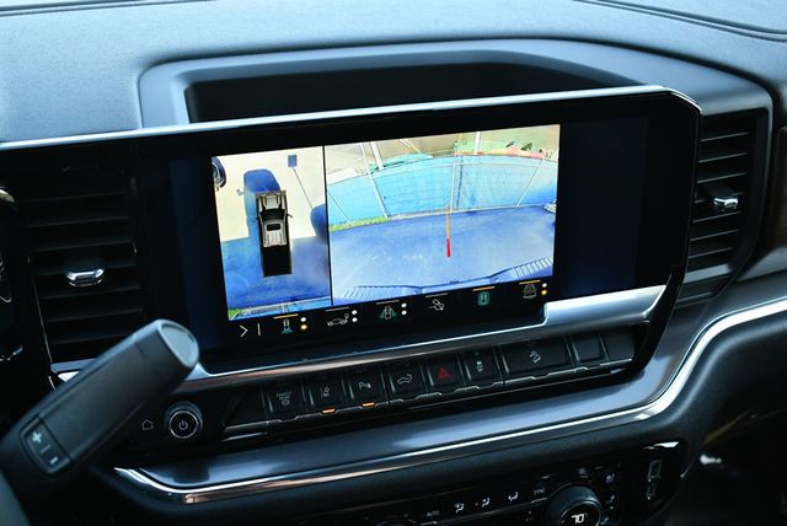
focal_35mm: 40
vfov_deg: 33.5
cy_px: 263
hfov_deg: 48.4
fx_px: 875
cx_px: 394
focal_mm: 20
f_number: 3.8
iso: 640
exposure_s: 1/250
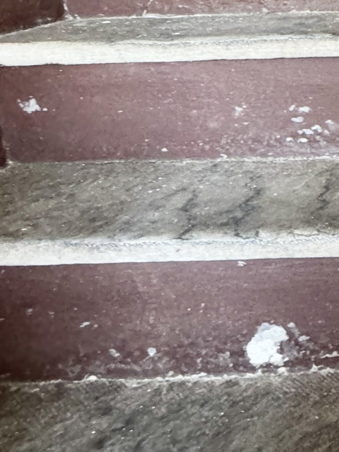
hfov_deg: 25.9
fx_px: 588
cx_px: 474
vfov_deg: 38.8
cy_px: 35
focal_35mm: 45
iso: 500
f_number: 2.2
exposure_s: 1/60
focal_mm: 2.22
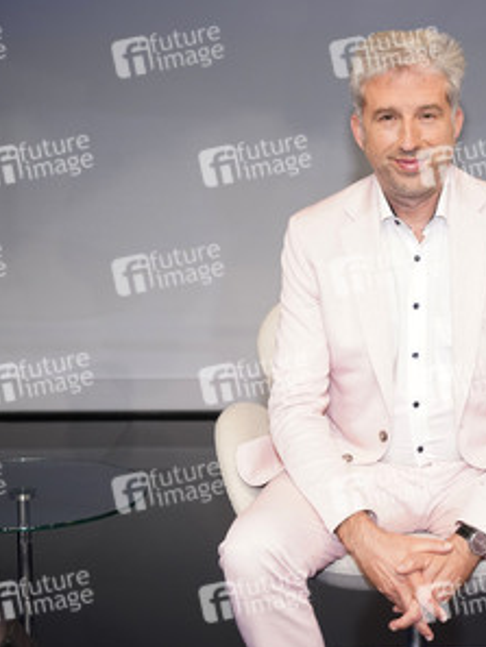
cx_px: 415
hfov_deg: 20.7
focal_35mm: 70
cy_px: 325
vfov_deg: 27.8
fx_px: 1309
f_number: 5
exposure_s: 1/160
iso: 2000
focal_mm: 48
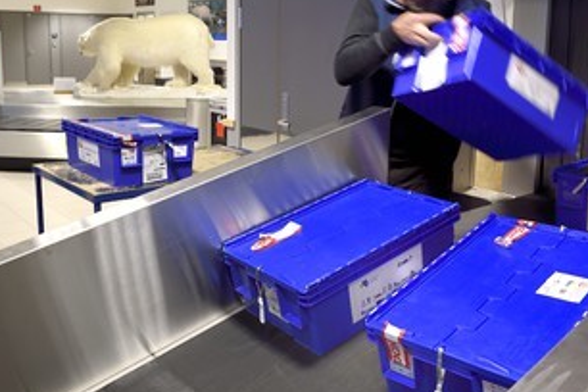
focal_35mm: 37
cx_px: 352
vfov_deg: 35.9
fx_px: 604
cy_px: 163
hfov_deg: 51.6
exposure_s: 1/40
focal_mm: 27
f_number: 5.6
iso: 1600
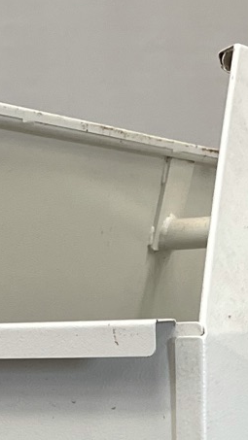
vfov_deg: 15.5
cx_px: 88
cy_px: 659
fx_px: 1496
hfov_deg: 9.5
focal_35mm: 128
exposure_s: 1/113
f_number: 1.6
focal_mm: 5.1
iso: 125
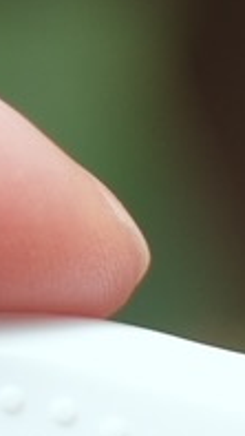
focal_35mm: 502
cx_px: 1106
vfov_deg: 4.3
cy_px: 695
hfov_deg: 2.4
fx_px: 5790
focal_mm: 27
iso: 160
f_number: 1.6
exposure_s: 1/125
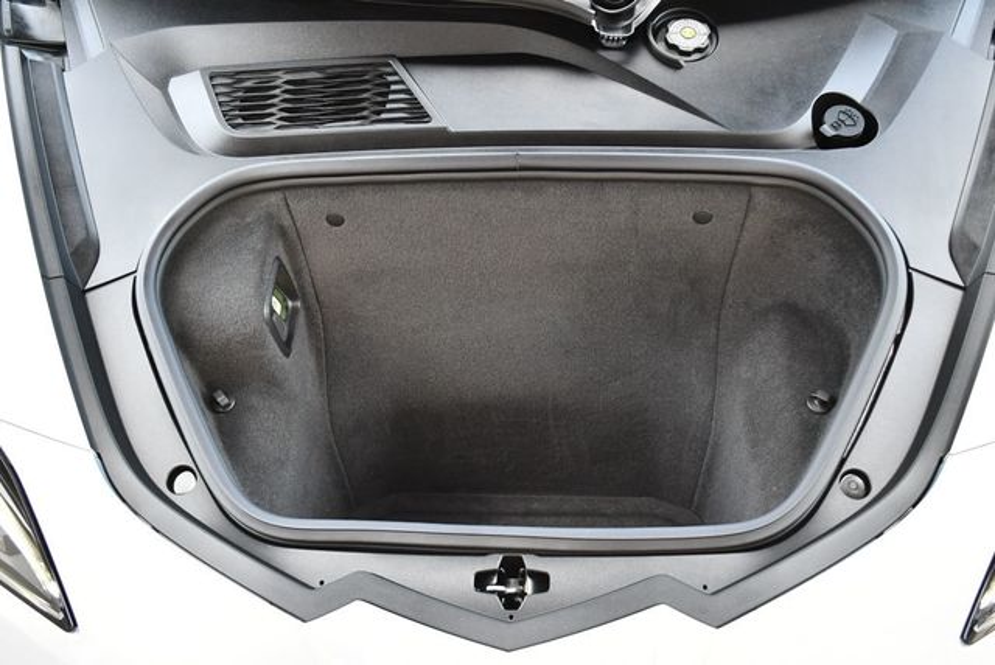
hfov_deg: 53.1
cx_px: 498
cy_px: 332
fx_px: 996
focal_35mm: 36
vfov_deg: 36.9
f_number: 3.5
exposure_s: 1/250
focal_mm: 18
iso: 720
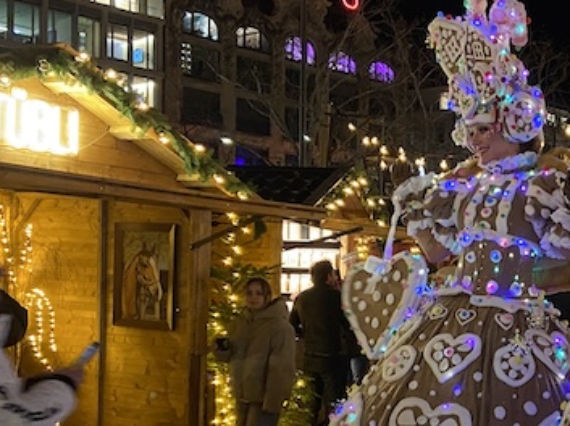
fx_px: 971
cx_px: 538
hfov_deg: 30.9
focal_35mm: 59
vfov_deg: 24.4
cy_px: 339
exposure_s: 1/25
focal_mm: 4.25
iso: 500
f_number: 1.8
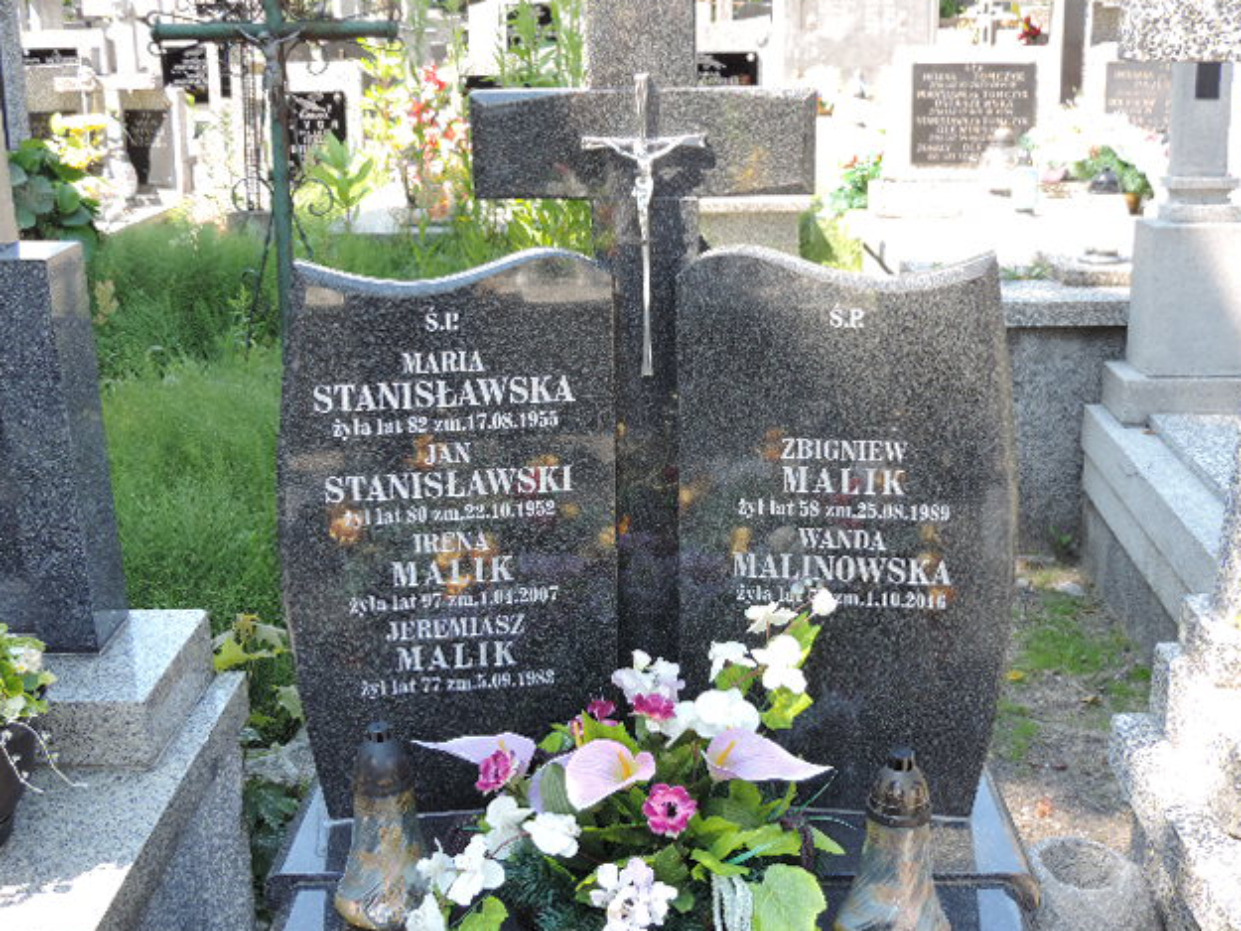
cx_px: 631
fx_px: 1578
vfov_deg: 32.9
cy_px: 463
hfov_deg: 42.9
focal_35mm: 44
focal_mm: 7.6
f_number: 3.4
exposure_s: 1/80
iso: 80
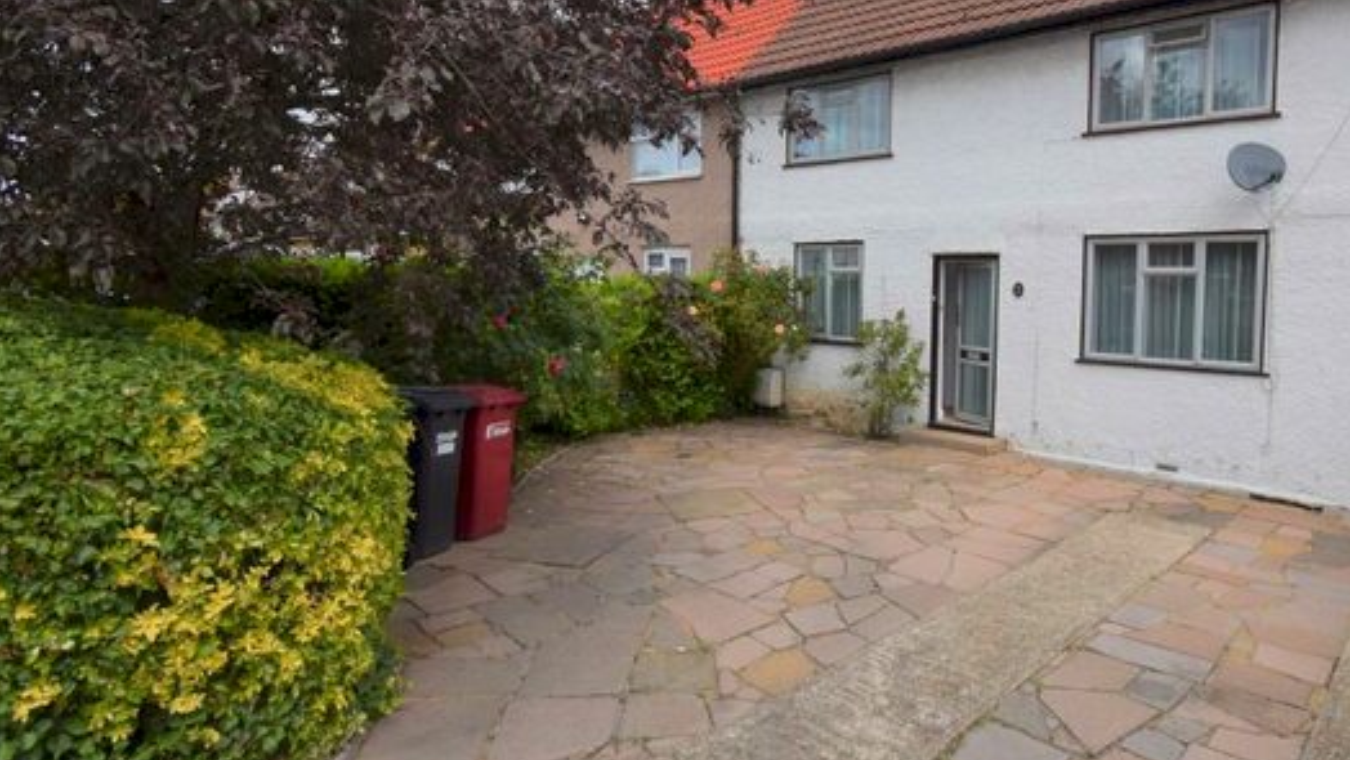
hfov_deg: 81.2
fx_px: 752
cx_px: 894
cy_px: 331
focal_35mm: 21
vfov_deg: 53.5
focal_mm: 10
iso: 100
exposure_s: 1/200
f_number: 8
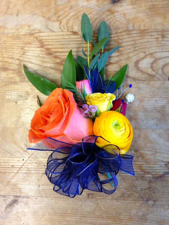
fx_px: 215
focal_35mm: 33
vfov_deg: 55.4
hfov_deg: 42.9
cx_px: 84
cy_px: 112
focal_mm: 4.12
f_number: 2.4
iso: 160
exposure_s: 1/20
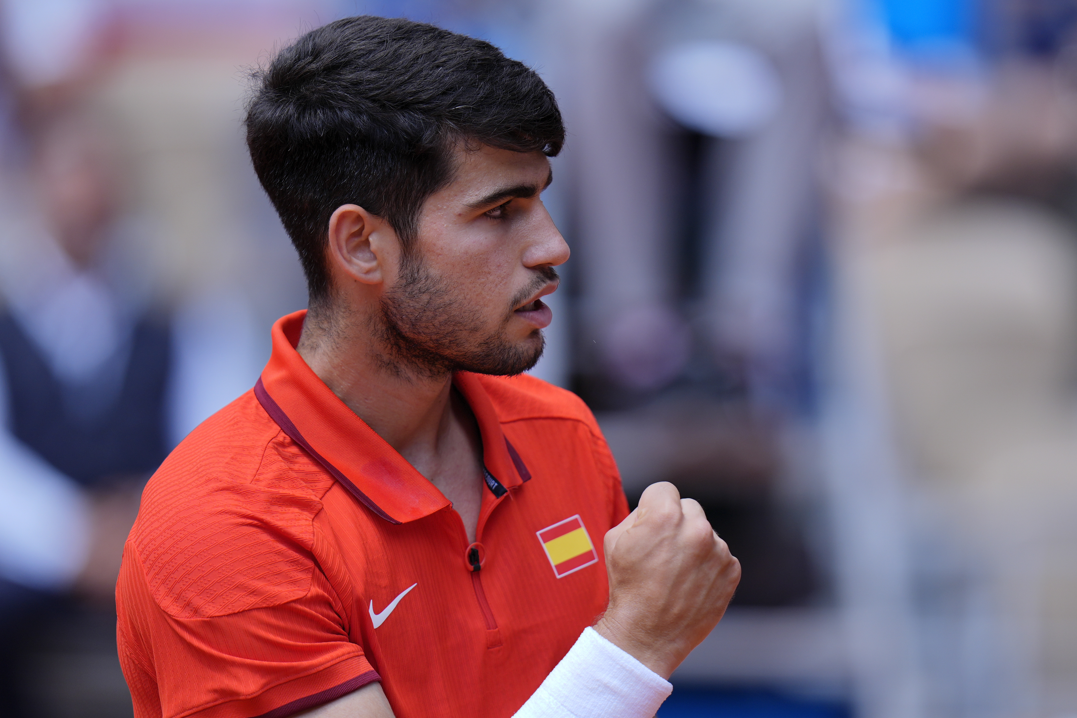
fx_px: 14299
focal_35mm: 478
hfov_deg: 4.3
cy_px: 427
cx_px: 618
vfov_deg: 2.9
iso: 200
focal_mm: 400
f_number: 2.8
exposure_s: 1/2000
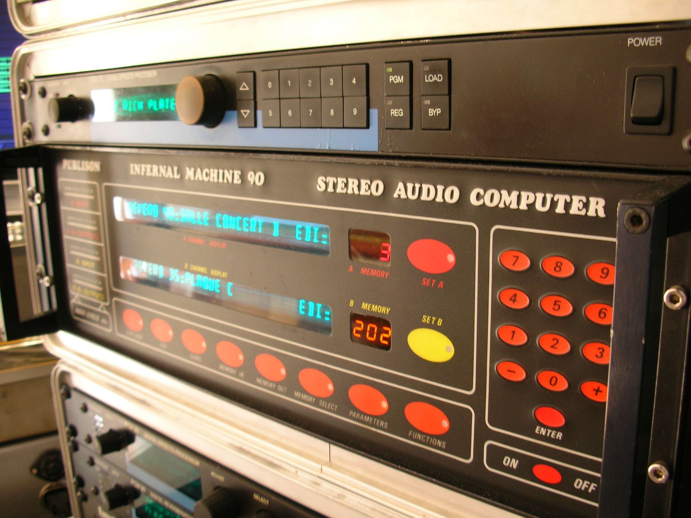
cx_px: 346
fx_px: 699
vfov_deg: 40.7
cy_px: 259
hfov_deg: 52.6
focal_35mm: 35
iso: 50
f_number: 3
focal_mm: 5.8
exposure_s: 1/5.3
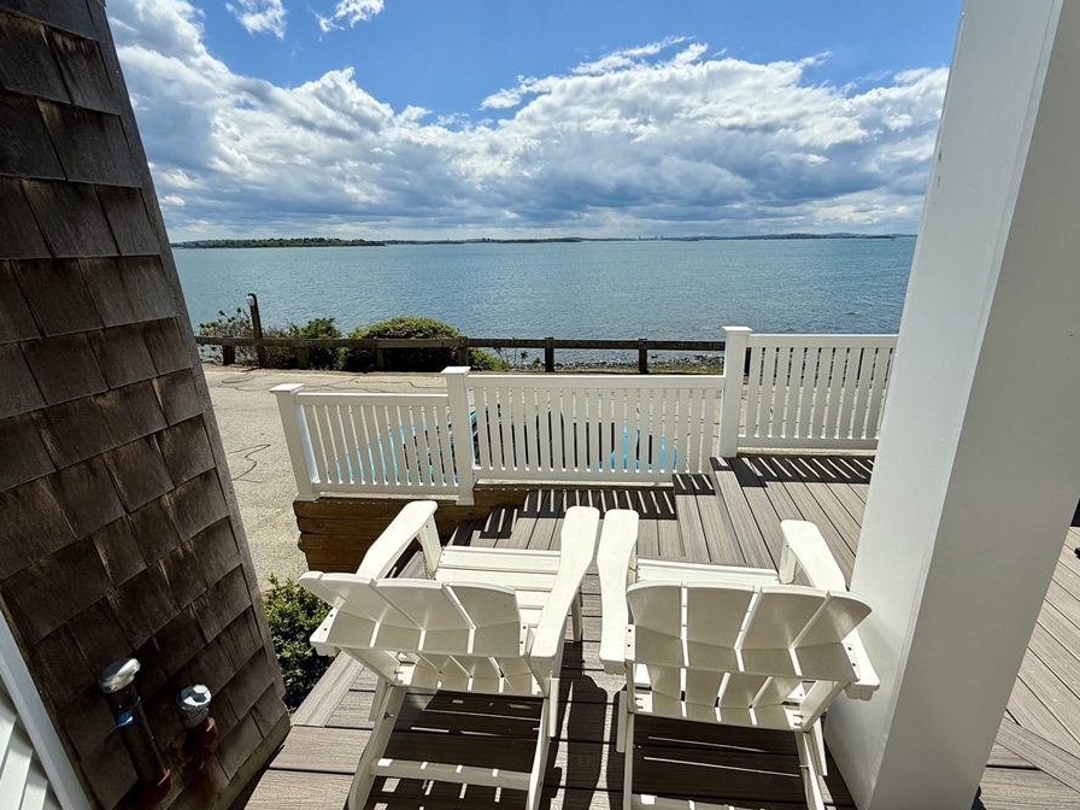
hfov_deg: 94.1
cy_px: 406
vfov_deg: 78.1
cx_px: 600
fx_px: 499
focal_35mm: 16
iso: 50
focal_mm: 2.22
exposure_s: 1/4762
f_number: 2.2
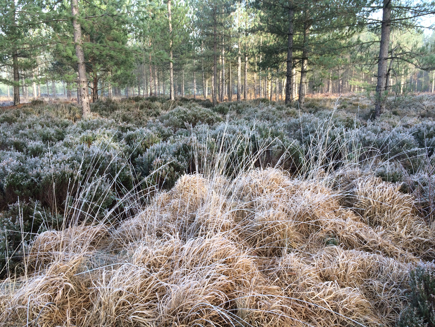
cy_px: 164
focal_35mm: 29
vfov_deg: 48.2
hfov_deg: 61.7
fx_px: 364
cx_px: 218
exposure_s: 1/173
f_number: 2.2
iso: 32
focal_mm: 4.15
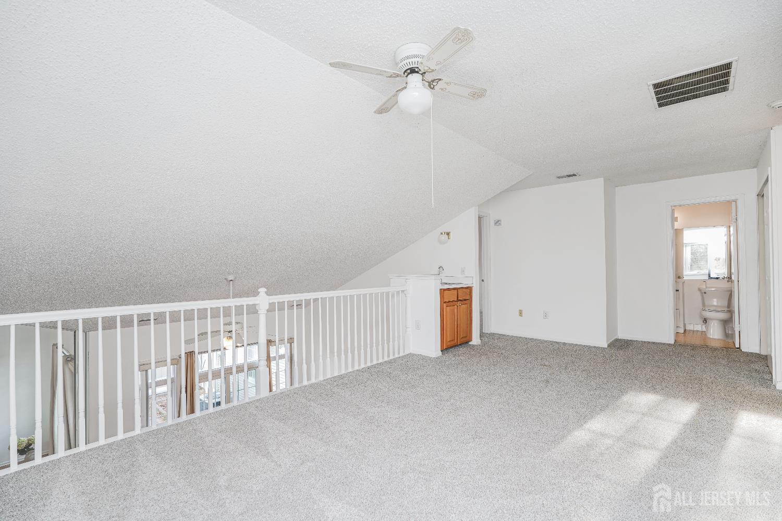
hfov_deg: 93.3
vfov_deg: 70.4
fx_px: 369
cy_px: 260
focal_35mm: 17
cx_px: 391
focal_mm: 17
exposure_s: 1/25
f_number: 4
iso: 50
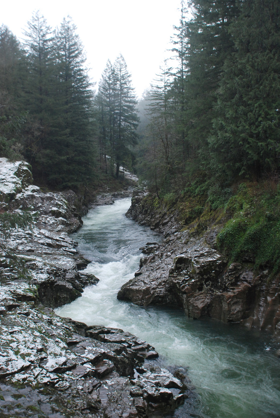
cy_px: 209
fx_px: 419
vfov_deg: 53.1
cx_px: 140
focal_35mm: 36
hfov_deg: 37.0
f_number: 4
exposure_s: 1/40
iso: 500
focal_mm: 24
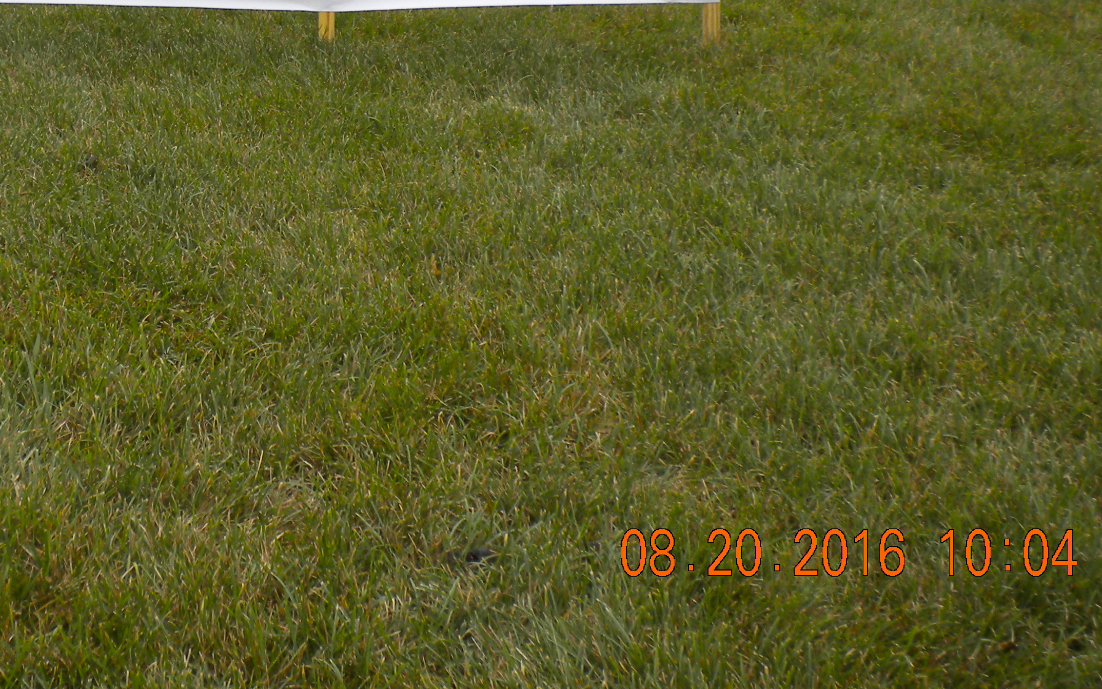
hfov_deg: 31.8
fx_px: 1892
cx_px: 260
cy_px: -3
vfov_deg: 20.0
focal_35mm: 63
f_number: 4.6
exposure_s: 1/303
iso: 80
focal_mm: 6.3
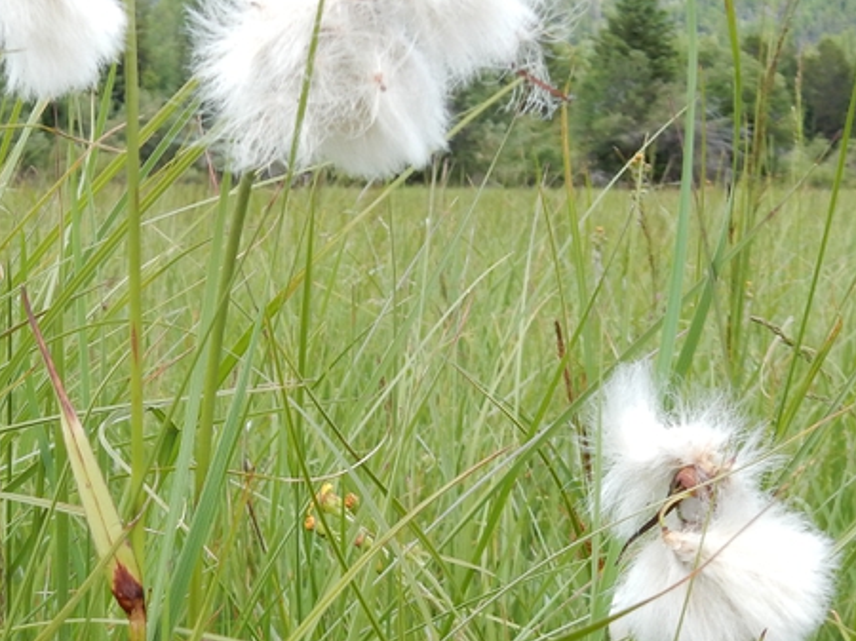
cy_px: 470
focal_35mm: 82
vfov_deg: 17.9
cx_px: 150
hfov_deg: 23.4
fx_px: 2027
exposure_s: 1/320
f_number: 4
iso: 125
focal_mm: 6.4
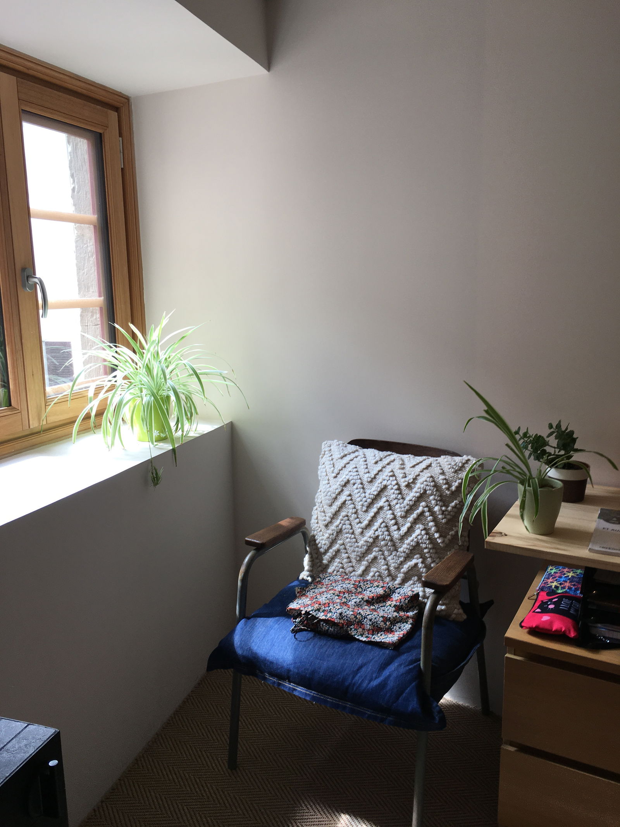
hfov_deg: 48.2
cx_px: 310
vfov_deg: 61.7
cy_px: 414
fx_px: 692
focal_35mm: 29
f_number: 2.2
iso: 25
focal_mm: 4.15
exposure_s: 1/50
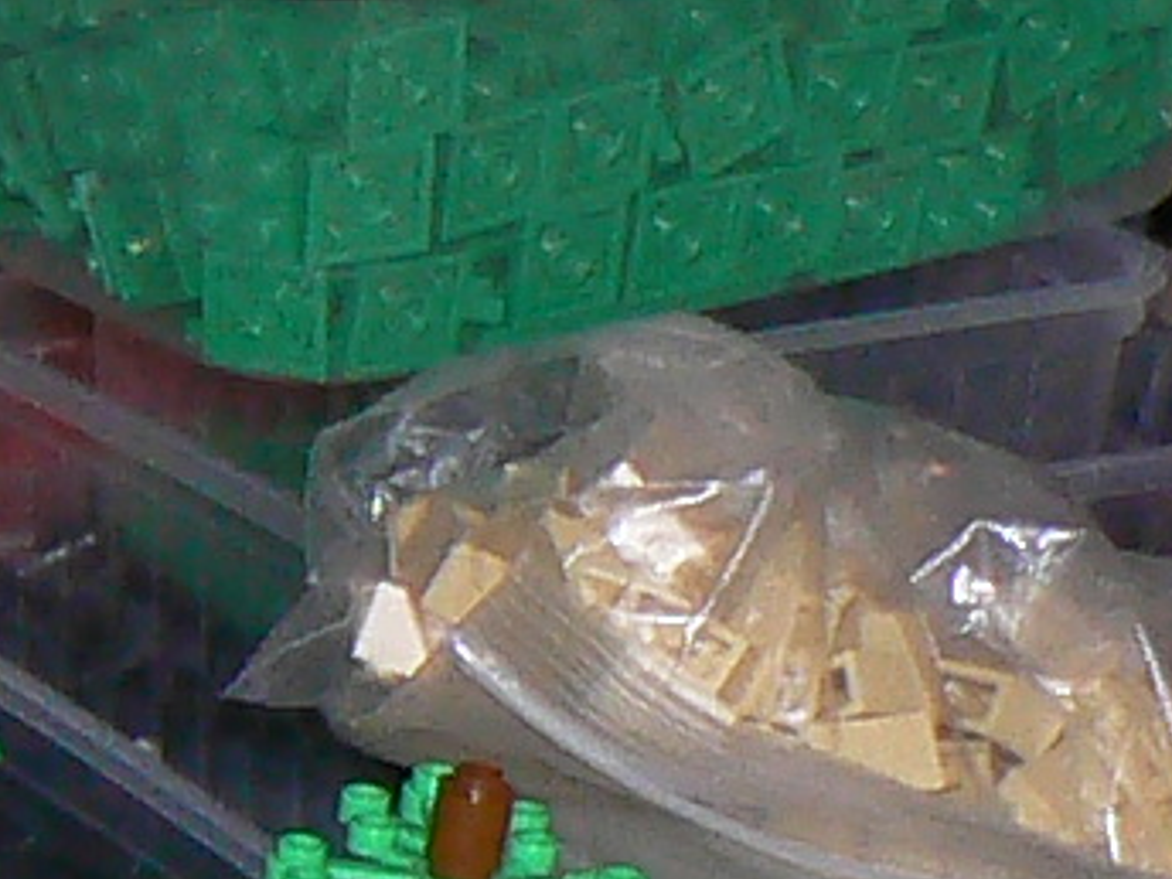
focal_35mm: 288
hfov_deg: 6.4
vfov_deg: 5.0
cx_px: -2184
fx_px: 9751
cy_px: 2221
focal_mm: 6
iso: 100
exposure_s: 1/25
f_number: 2.8
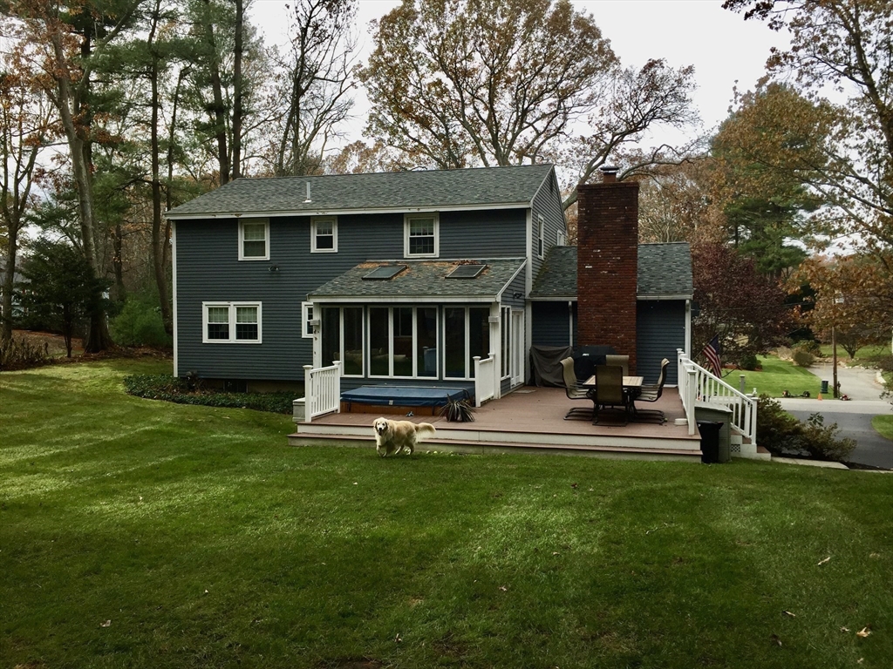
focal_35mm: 29
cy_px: 334
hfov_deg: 61.7
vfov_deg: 48.2
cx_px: 446
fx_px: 748
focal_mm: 4.15
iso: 32
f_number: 2.2
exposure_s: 1/638
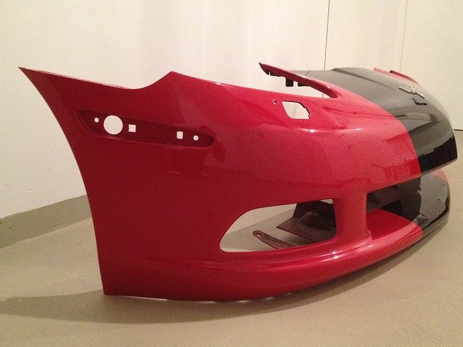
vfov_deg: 36.0
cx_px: 244
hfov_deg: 46.8
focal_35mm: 40
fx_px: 535
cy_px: 178
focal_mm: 4.28
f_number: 2.4
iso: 640
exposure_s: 1/17
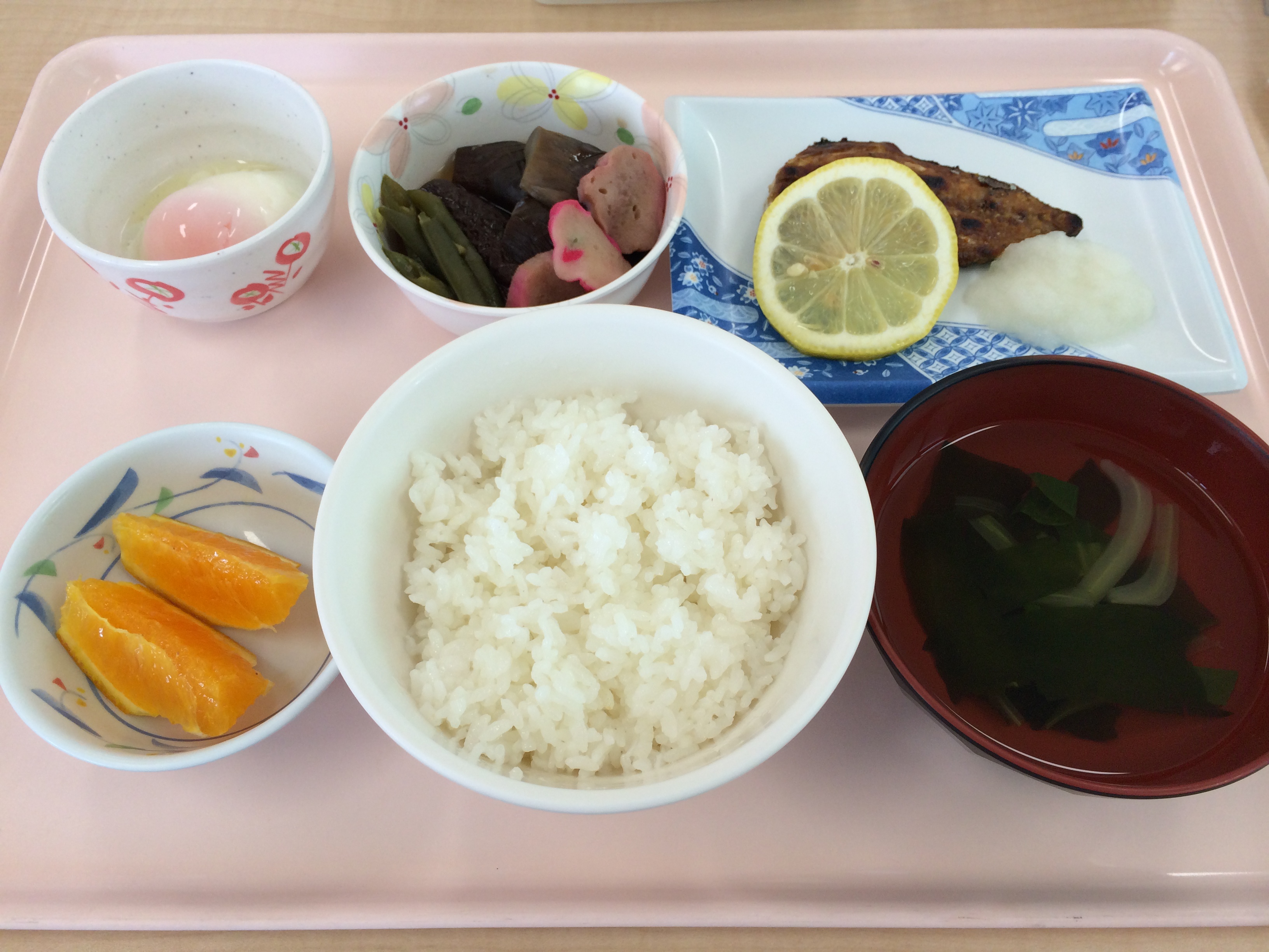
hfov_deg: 60.0
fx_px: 1100
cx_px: 634
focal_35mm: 30
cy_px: 476
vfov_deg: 46.8
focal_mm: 4.12
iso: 64
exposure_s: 1/120
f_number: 2.2
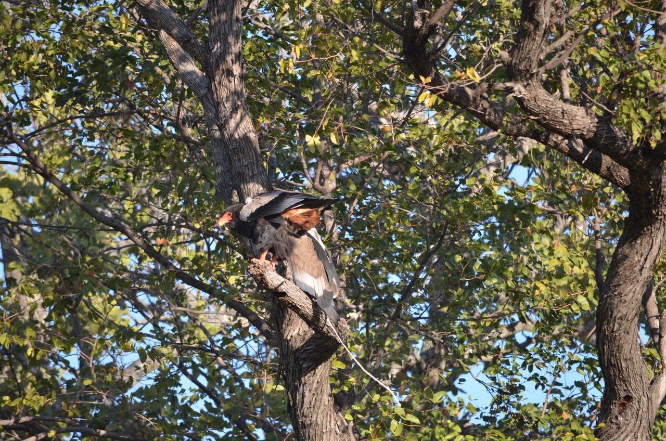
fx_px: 8308
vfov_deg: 3.0
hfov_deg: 4.6
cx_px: 333
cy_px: 220
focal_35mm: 450
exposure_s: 1/500
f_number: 5.6
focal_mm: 300
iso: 400
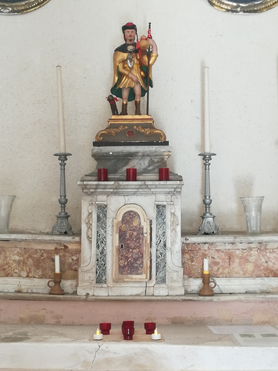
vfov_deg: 34.3
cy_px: 186
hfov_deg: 26.1
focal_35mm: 56
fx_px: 600
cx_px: 139
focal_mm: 3.83
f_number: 2.2
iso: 250
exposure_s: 1/33.3
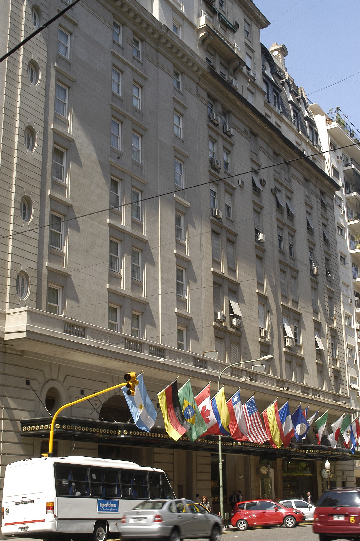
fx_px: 721
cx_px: 180
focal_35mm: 48
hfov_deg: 28.0
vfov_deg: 41.1
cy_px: 270
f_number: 13
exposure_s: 1/80
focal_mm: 32
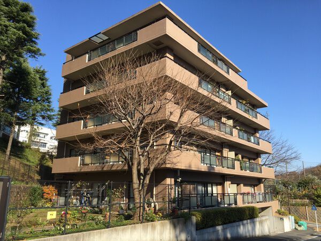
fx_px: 269
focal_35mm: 29
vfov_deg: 48.2
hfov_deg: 61.7
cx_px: 160
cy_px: 120
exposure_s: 1/1099
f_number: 2.2
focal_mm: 4.15
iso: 32
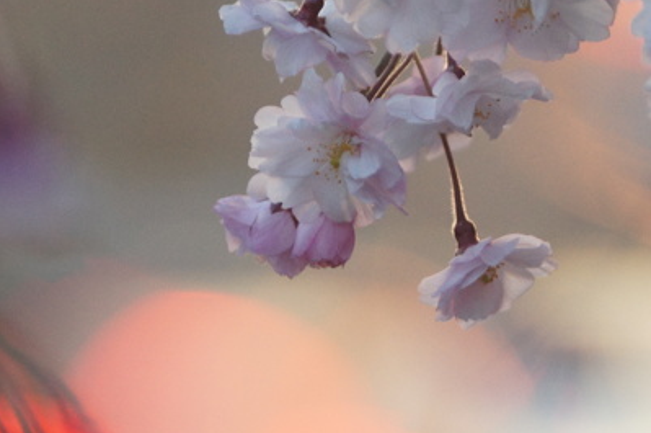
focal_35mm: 693
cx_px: 755
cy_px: 145
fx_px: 12516
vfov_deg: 2.0
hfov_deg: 3.0
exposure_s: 1/320
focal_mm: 180
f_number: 2.8
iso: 1000
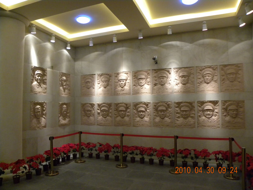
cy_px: 95
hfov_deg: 67.3
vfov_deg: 53.1
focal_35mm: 26
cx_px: 126
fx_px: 190
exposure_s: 1/73
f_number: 2.8
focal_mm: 4.6
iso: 400
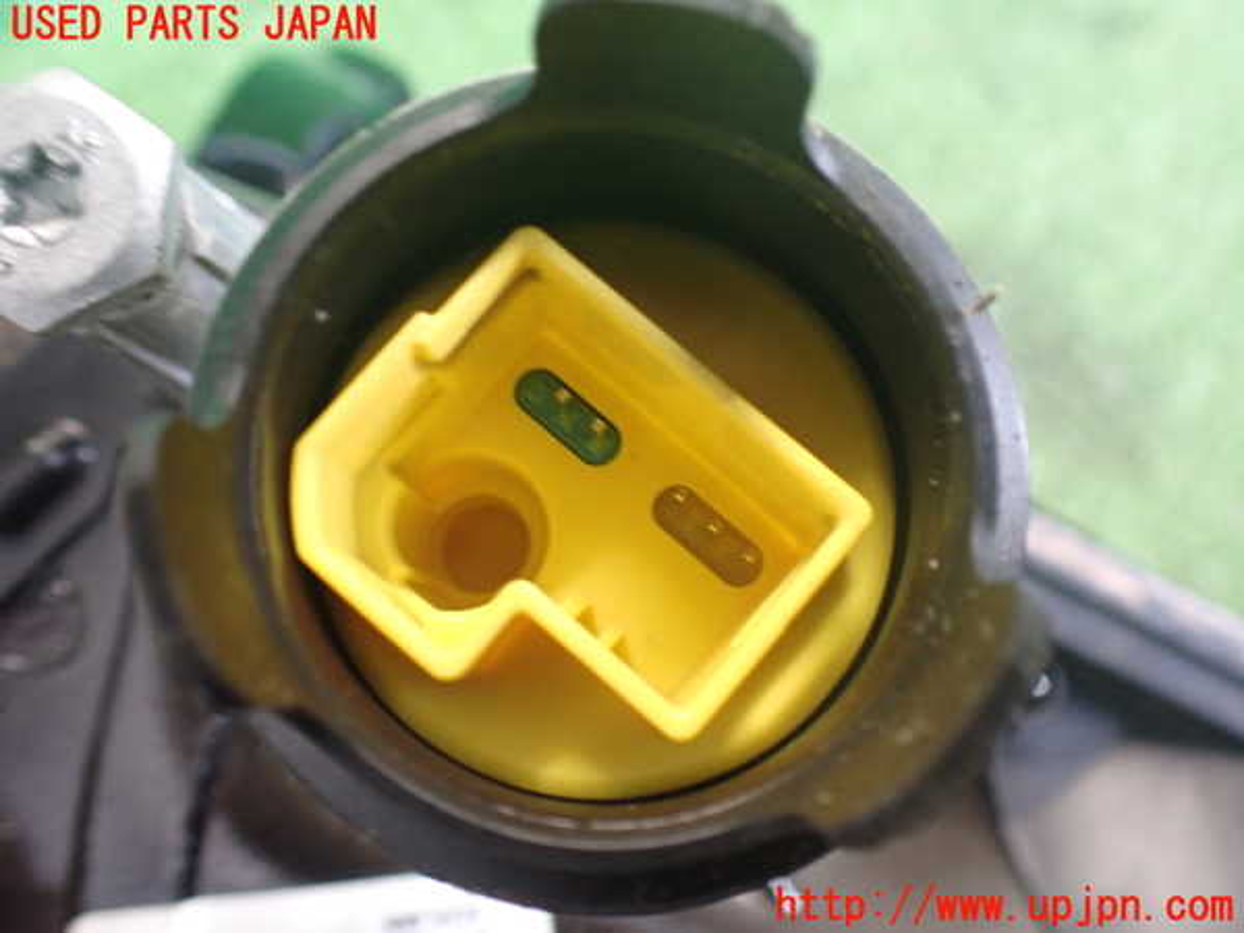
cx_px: 622
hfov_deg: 60.0
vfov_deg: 46.8
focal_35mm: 30
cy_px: 466
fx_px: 1078
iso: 800
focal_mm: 5.4
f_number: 2.3
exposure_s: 1/50
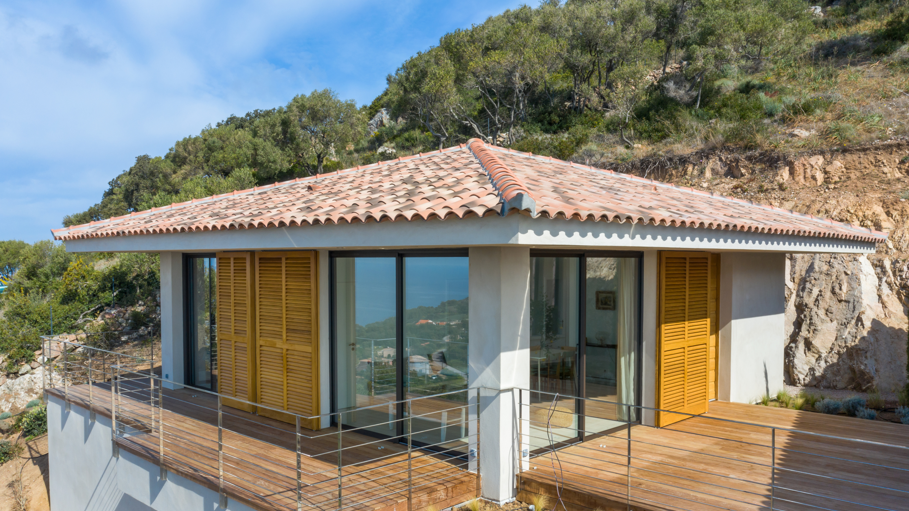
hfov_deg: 64.3
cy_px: 293
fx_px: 723
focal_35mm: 30
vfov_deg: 38.8
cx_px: 461
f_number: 8
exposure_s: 1/200
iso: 100
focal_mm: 10.26
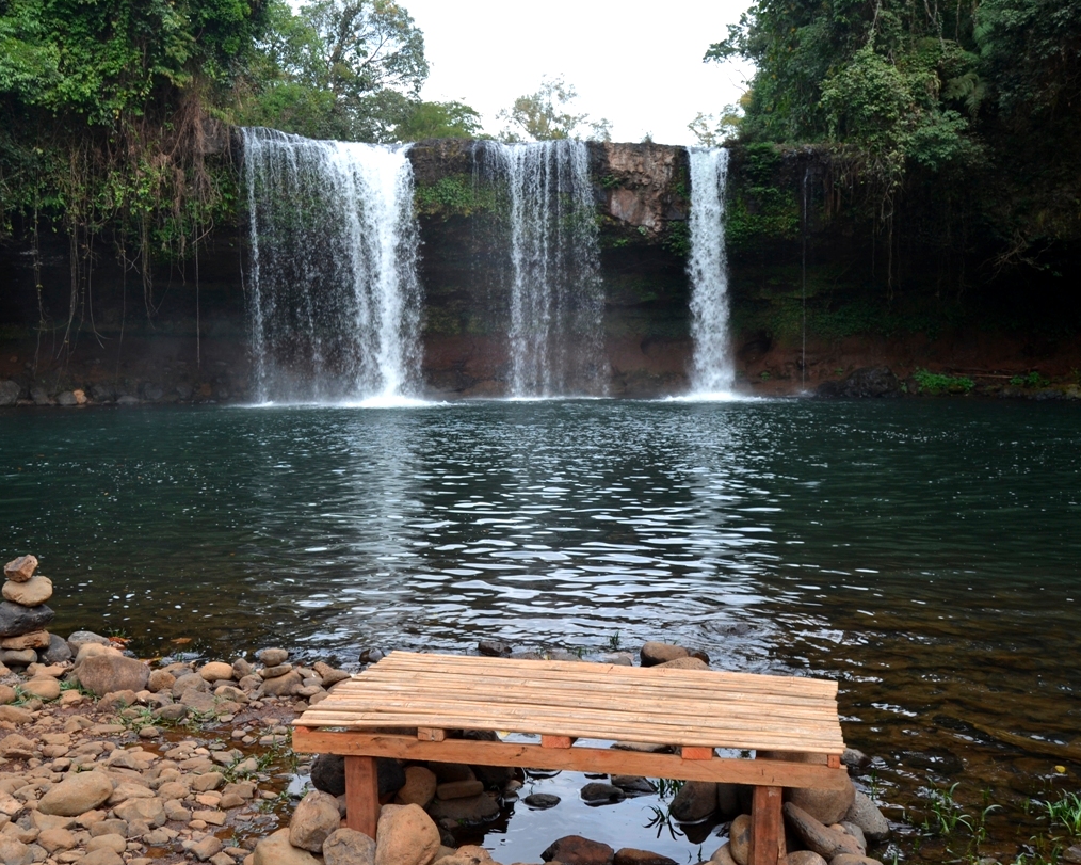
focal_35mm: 38
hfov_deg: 47.9
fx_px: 1216
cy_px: 430
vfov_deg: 39.2
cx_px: 488
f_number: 5.6
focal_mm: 22
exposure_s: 1/125
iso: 100
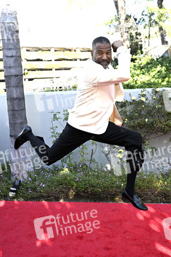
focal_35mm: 37
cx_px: 86
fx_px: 264
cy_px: 128
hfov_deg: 35.9
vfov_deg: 51.9
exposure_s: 1/320
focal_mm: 37
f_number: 5.6
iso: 640
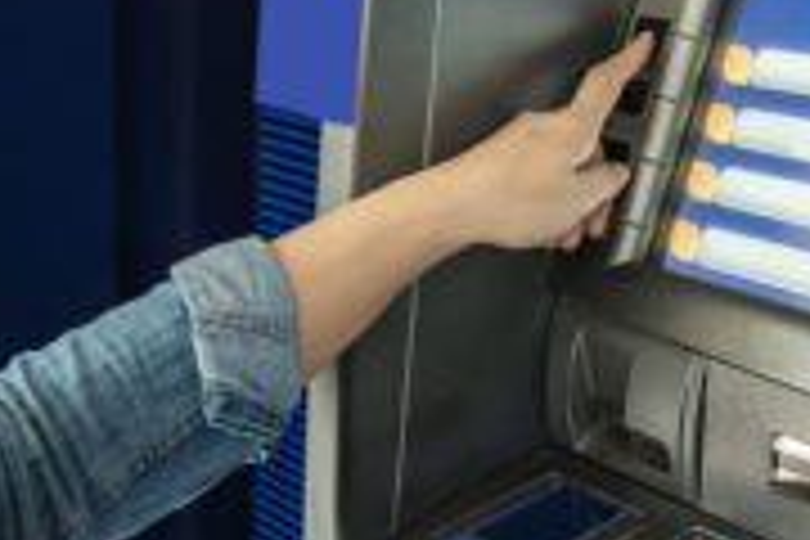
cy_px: 178
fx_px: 1552
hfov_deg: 29.0
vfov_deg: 19.7
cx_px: 567
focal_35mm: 69
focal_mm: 31
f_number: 4
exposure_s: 1/80
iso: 900
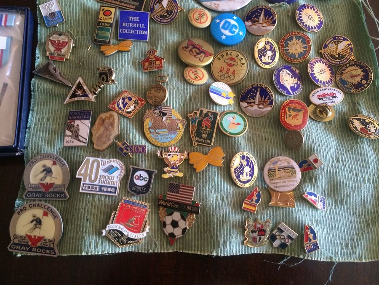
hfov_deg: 60.0
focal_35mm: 30
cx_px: 190
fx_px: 328
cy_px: 142
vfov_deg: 46.8
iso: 200
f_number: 2.2
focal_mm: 4.12
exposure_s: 1/30
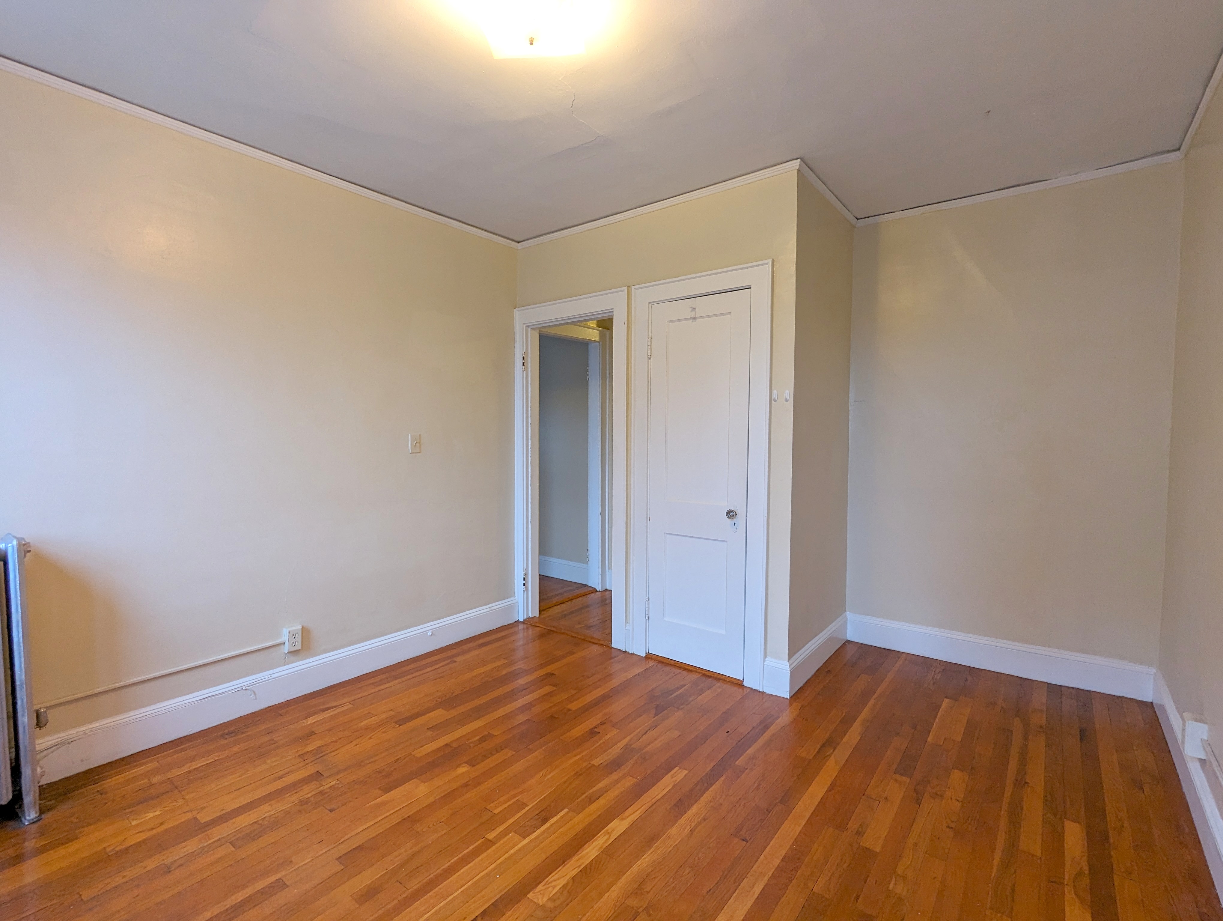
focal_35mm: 16
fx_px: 566
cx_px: 612
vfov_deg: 78.2
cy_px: 460
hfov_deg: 94.4
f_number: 2.2
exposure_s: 1/40
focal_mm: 2.35
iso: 103
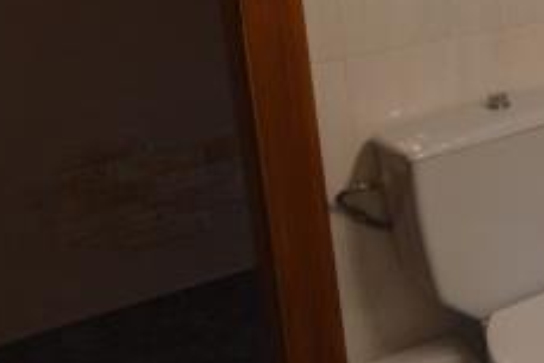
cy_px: -4
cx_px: 955
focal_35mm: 67
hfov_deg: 21.2
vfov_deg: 19.7
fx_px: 1013
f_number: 4
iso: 720
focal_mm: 10
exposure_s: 1/60
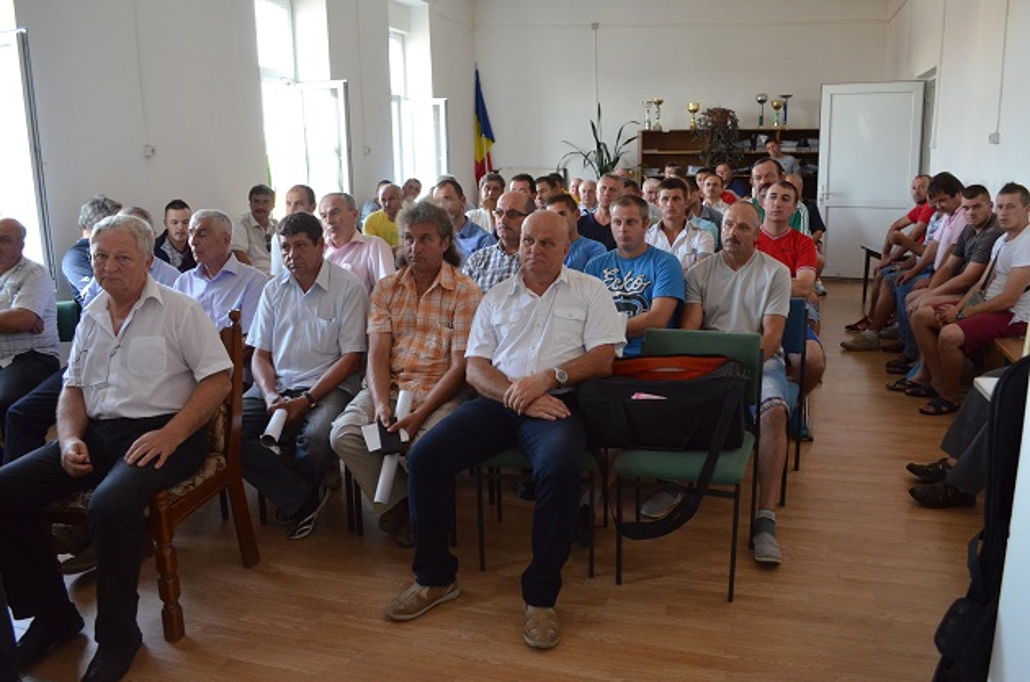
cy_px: 341
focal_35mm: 27
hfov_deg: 67.5
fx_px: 771
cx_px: 515
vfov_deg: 47.7
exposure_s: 1/160
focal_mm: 18
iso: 2000
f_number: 5
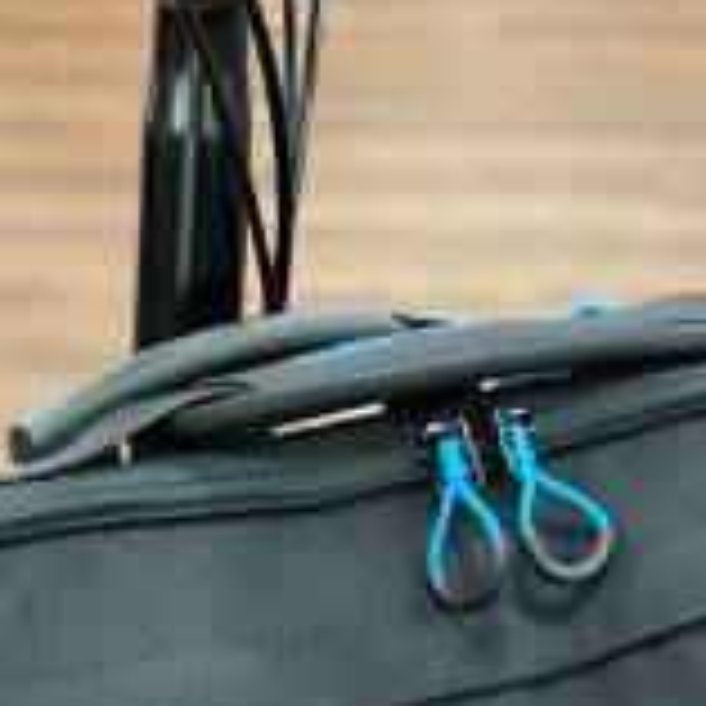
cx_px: 301
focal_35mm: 171
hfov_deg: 10.2
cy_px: 962
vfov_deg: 10.0
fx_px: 3946
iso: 250
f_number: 2
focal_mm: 6
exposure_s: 1/33
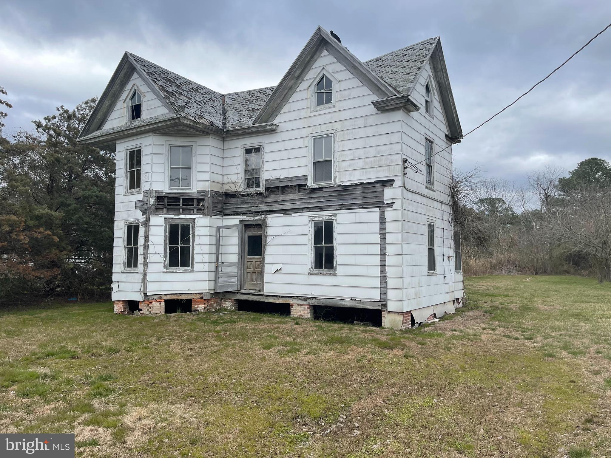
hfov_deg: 67.3
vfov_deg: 53.1
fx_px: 459
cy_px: 229
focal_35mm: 26
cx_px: 306
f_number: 1.6
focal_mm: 5.1
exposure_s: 1/1767
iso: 32
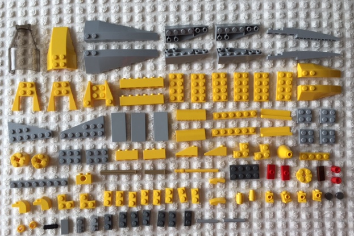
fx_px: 305
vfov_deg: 42.3
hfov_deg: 60.3
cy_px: 122
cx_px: 177
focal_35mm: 31
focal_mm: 4.15
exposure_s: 1/120
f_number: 2.2
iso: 40
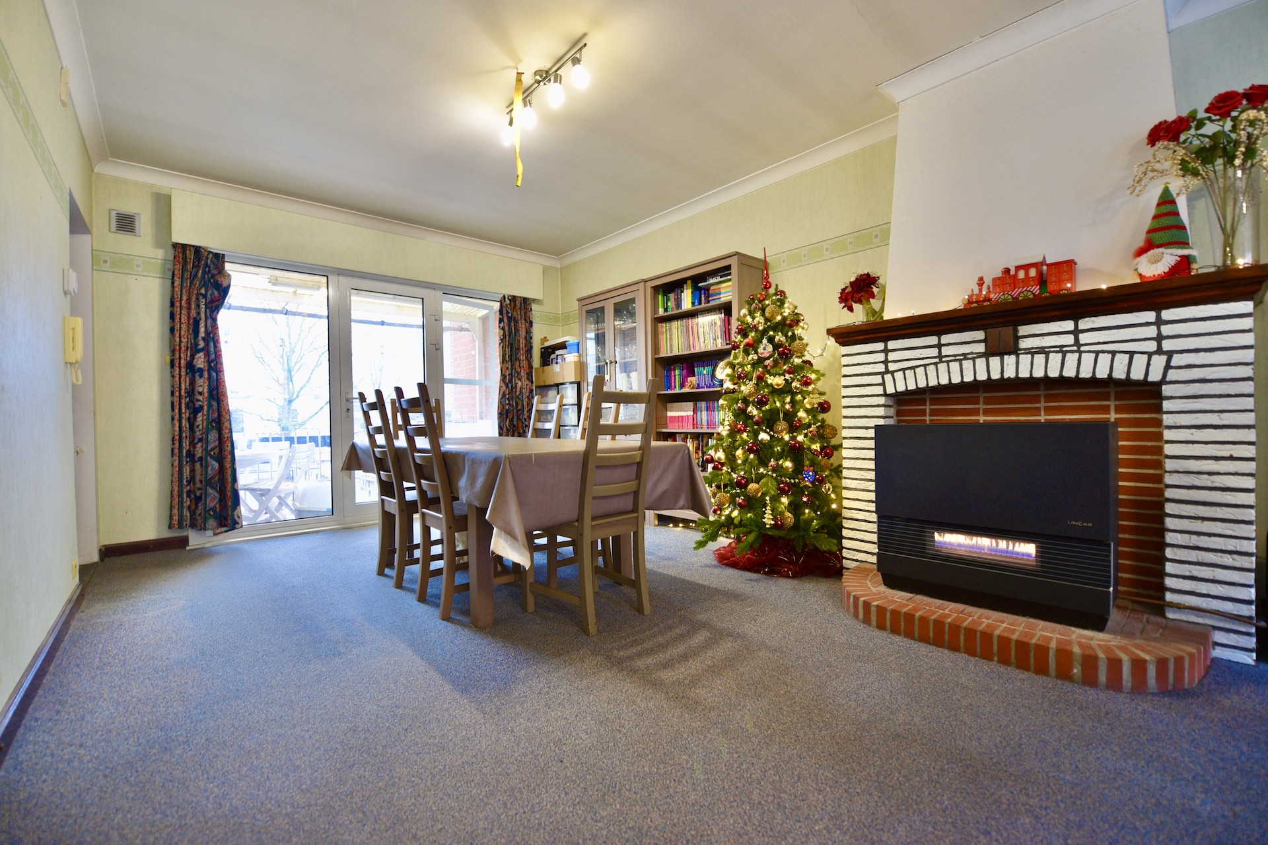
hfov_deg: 104.3
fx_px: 493
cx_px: 634
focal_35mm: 14
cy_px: 422
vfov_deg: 81.2
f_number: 2.8
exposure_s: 1/10
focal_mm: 14
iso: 200
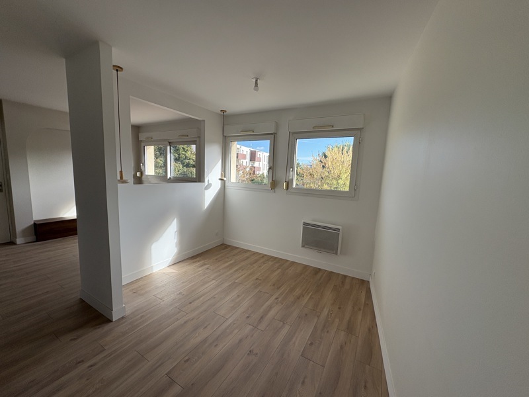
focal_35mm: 14
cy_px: 198
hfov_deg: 102.1
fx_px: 214
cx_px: 264
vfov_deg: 85.7
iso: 64
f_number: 2.2
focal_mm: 2.22
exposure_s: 1/605
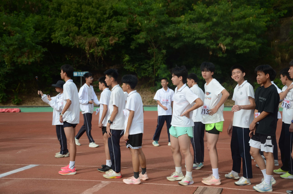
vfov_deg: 23.7
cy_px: 97
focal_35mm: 57
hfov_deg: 35.1
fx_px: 463
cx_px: 146
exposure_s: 1/640
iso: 100
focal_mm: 38
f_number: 4.5
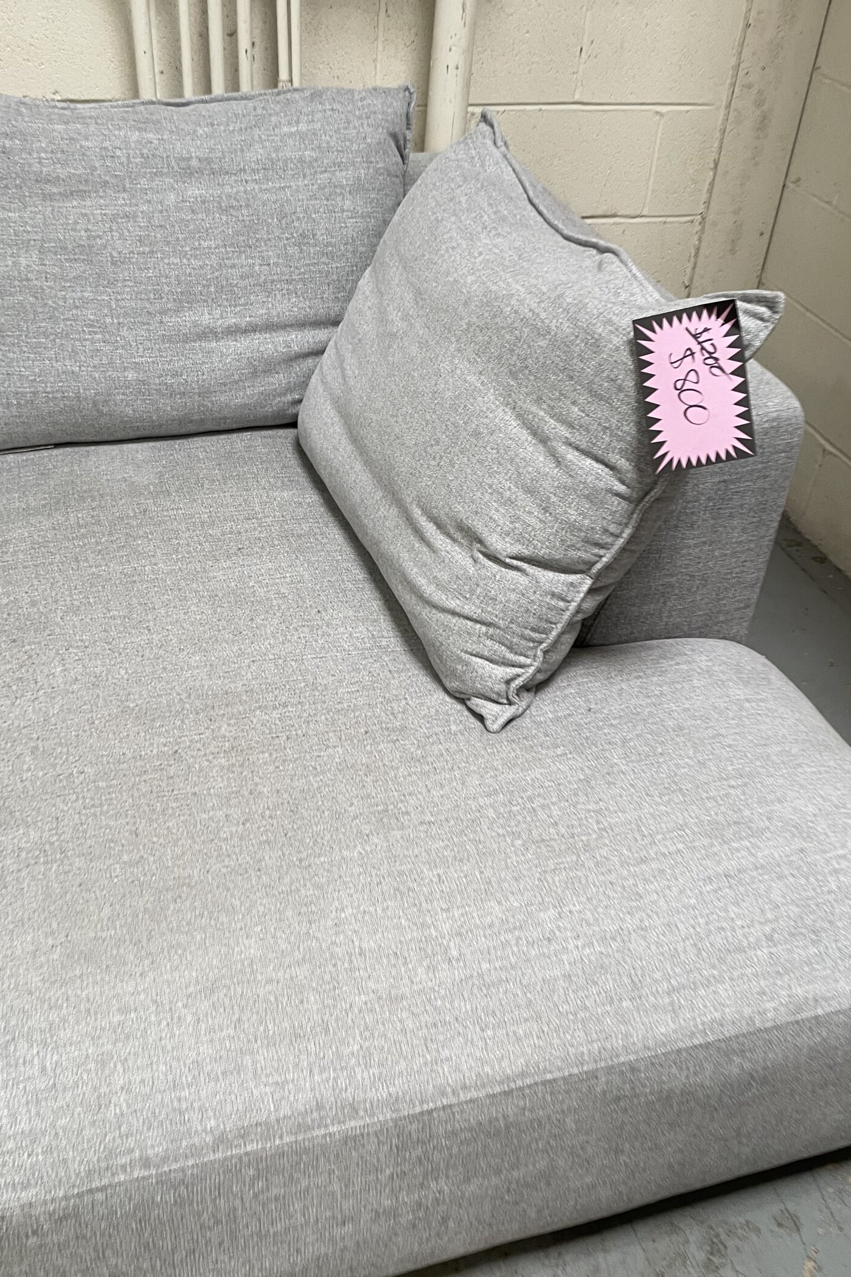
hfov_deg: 39.9
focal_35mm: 33
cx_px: 392
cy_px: 735
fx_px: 1170
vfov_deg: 57.0
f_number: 1.6
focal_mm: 4.2
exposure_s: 1/60
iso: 80
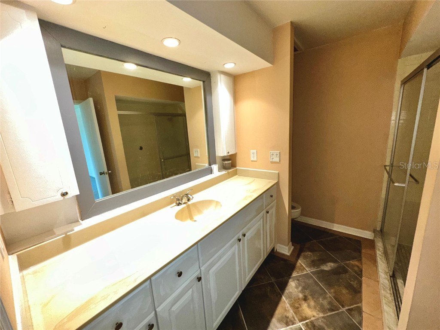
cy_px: 165
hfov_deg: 102.1
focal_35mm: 14
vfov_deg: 85.7
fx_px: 178
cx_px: 220
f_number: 2.2
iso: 200
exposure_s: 1/60
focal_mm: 2.22
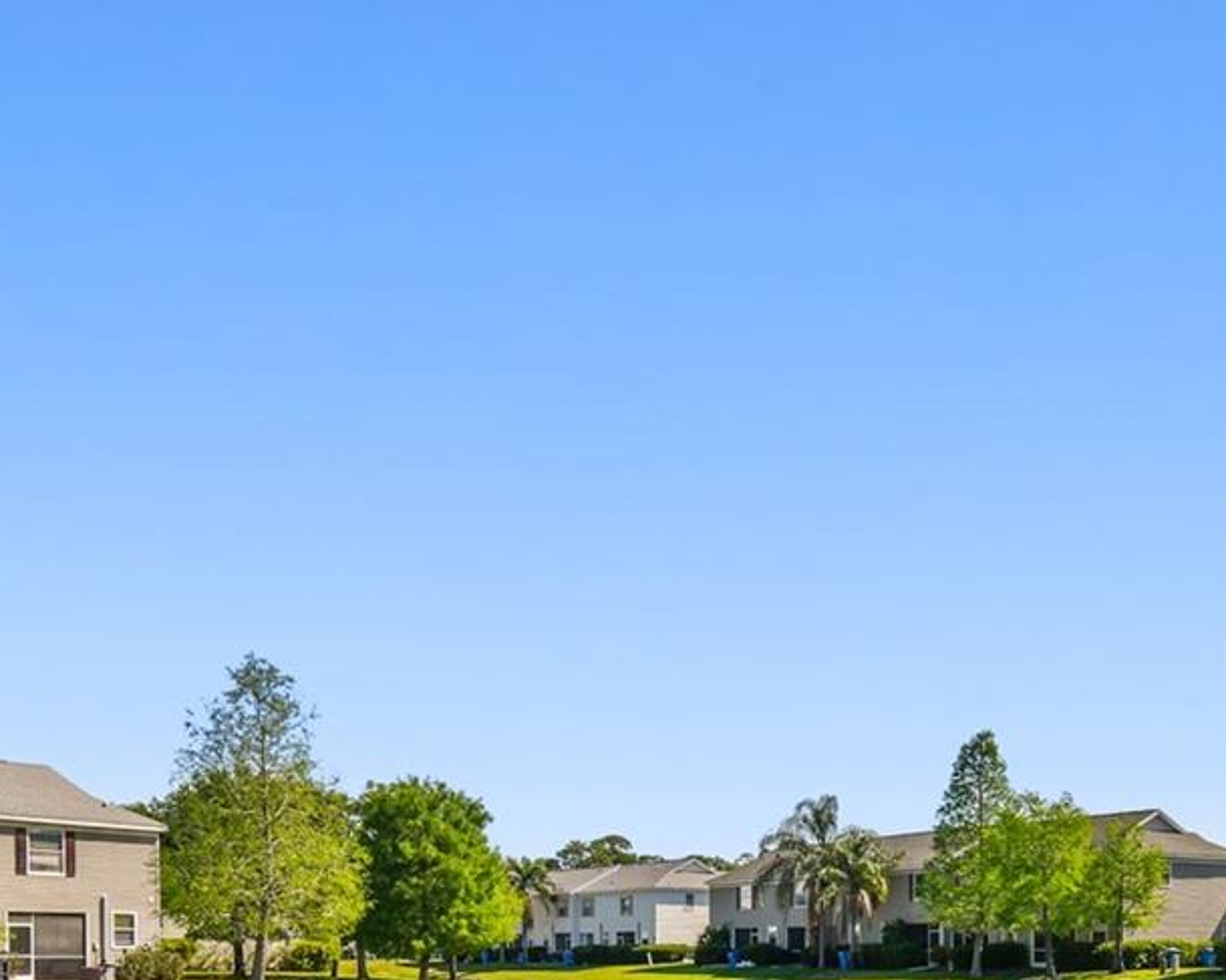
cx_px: 638
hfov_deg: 49.1
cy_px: 962
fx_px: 1342
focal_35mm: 37
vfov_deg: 36.4
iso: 100
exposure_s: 1/400
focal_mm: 10
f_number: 7.1
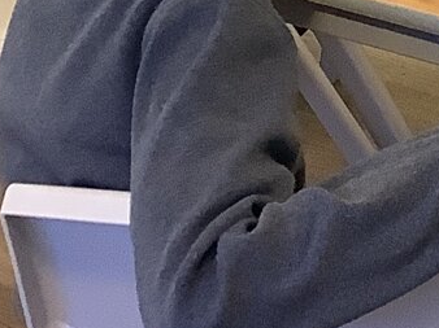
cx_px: 499
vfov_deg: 7.6
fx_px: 2383
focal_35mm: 188
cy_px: -275
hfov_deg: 10.4
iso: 160
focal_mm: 3.3
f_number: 2.4
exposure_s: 1/60
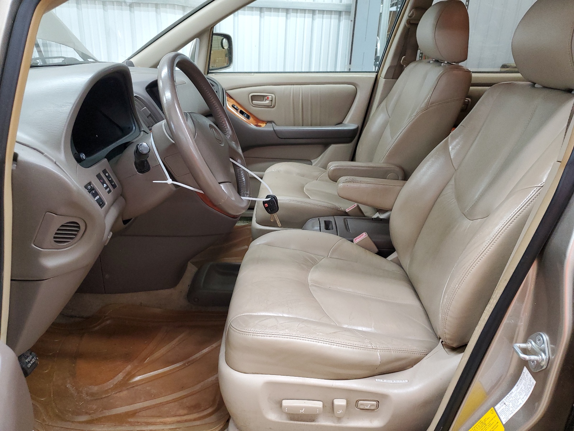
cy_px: 216
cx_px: 287
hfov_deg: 67.3
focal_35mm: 26
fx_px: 431
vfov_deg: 53.1
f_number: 1.5
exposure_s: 1/60.2
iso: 173
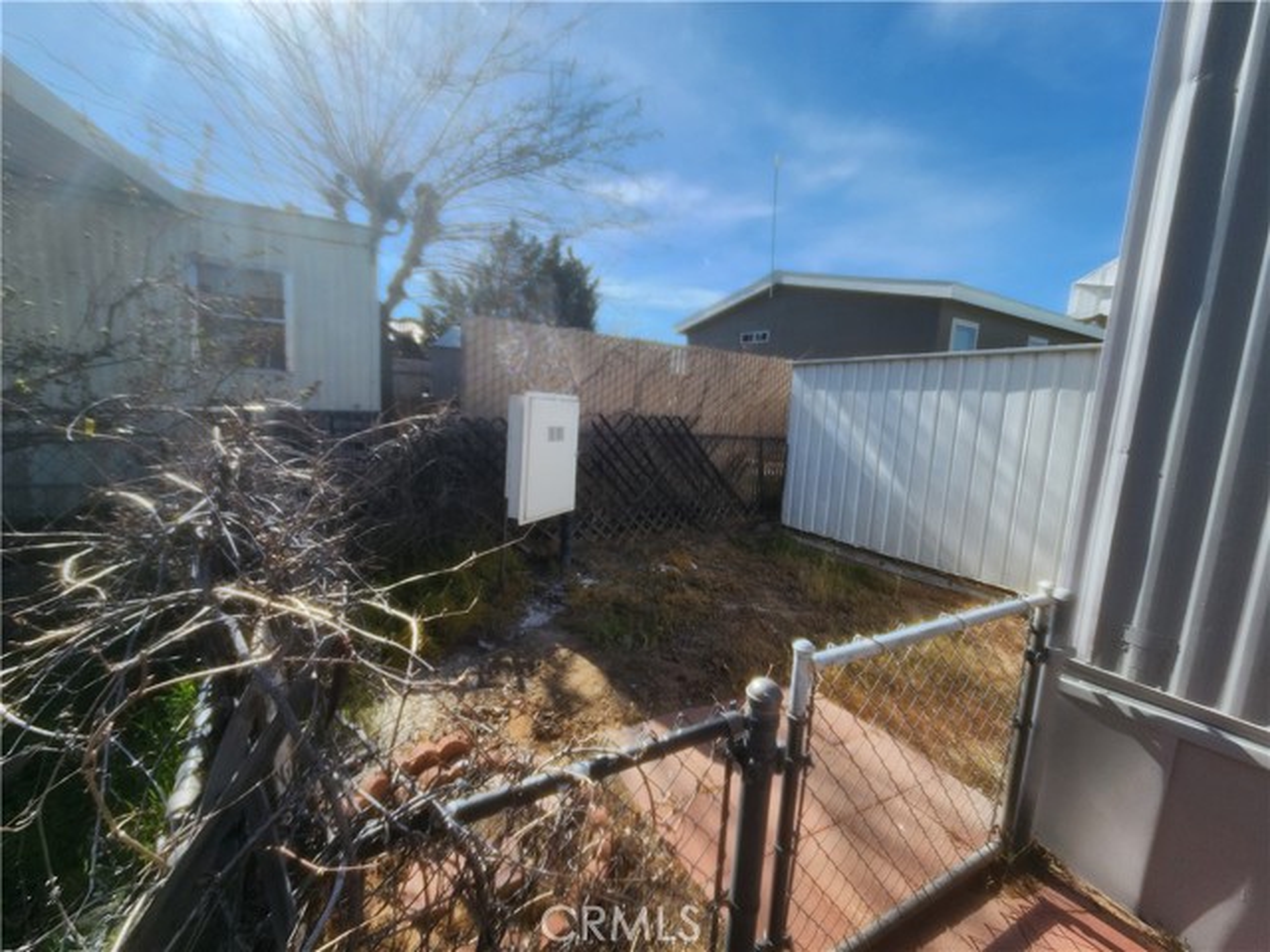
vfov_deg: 89.9
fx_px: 477
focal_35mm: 13
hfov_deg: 106.2
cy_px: 476
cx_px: 635
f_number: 2.2
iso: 50
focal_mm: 2.2
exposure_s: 1/1785
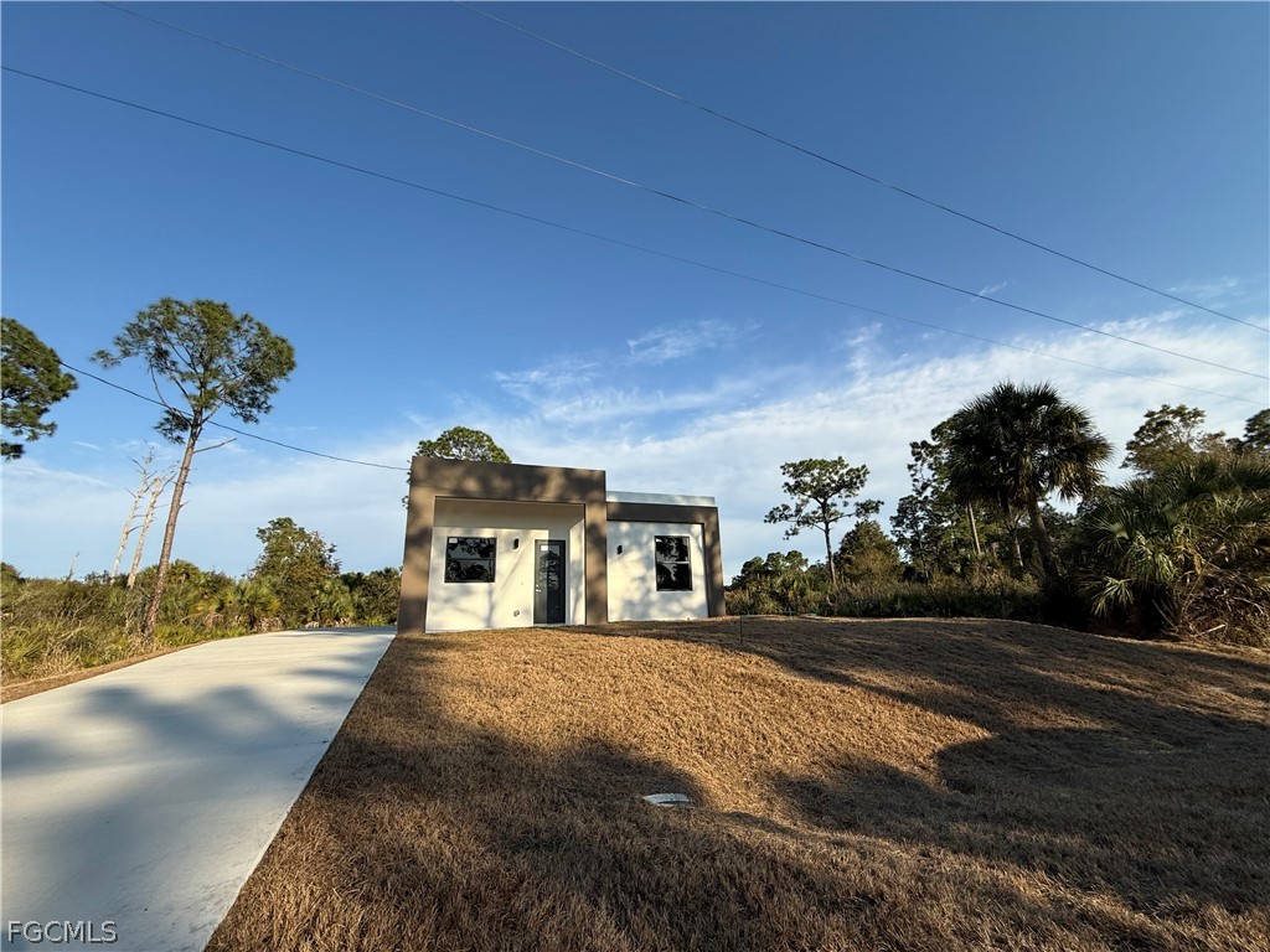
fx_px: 514
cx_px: 635
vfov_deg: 85.7
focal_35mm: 14
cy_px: 476
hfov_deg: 102.1
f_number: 2.2
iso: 50
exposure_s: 1/2237
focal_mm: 2.22
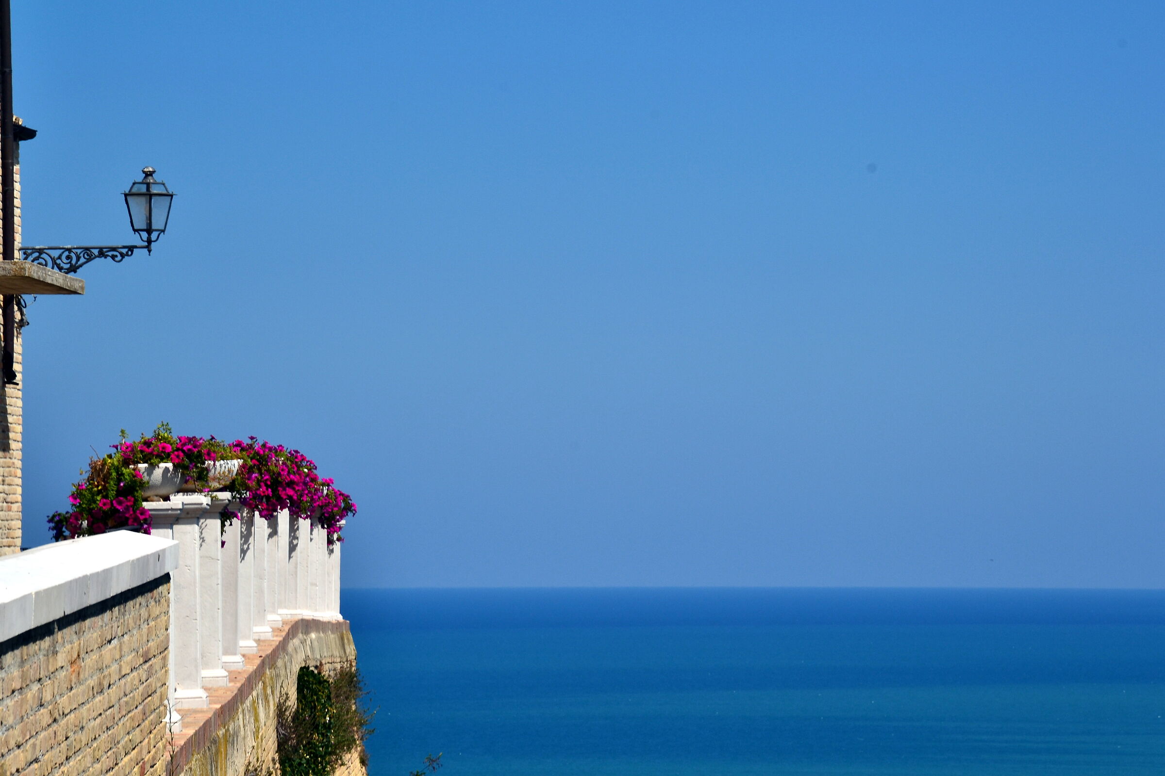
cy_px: 388
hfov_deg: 13.0
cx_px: 582
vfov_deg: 8.7
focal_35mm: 158
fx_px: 5096
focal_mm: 105
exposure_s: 1/200
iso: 100
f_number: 18
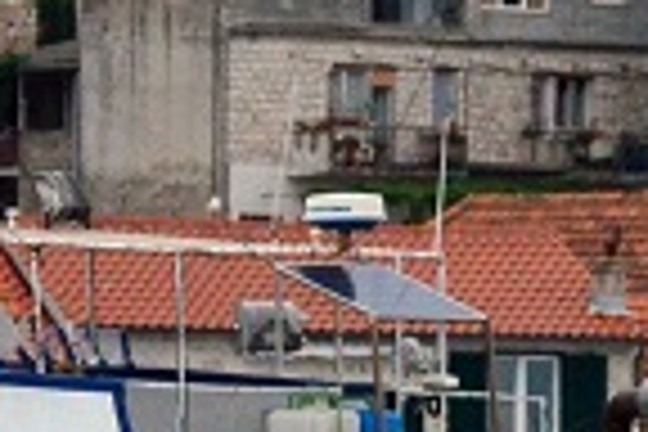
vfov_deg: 1.1
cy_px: -32
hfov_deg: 1.6
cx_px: 796
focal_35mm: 1268
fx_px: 22822
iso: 2000
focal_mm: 122
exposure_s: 1/4000
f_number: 4.8
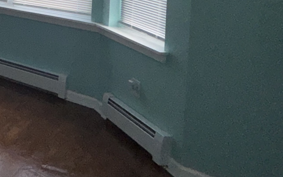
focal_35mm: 47
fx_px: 362
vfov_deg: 23.6
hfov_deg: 30.0
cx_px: -116
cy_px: -63
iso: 50
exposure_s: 1/122
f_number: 2.2
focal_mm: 2.22
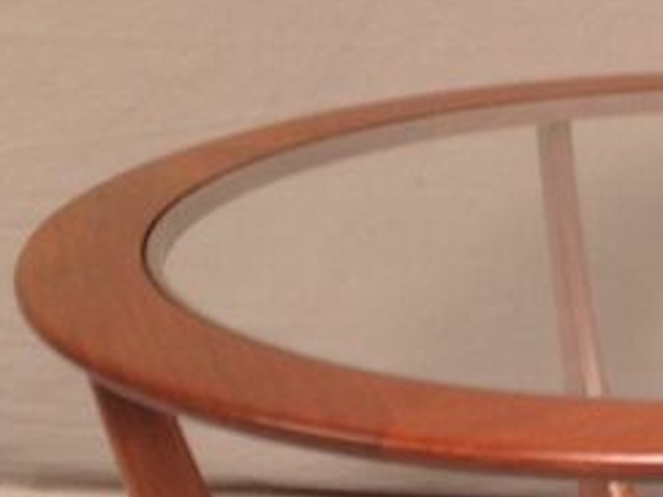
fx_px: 2069
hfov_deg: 17.5
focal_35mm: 108
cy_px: 752
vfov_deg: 13.0
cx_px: 753
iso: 100
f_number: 2.4
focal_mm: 4.12
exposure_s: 1/20
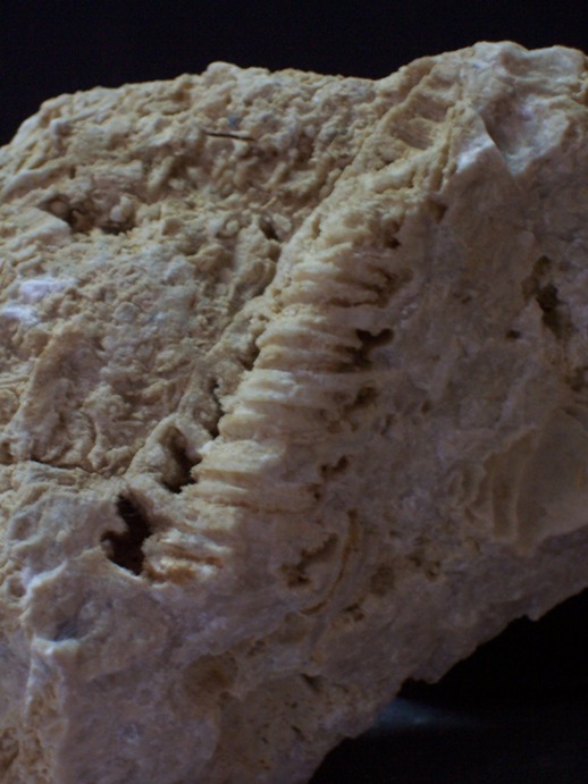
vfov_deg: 19.3
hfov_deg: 14.5
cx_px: 294
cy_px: 392
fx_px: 2311
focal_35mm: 102
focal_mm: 16.8
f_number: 4.6
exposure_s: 1/8
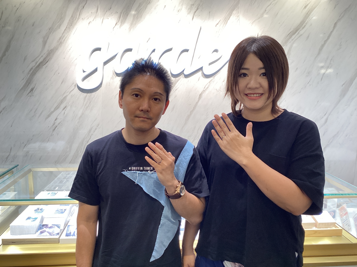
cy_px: 134
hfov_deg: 58.4
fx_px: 320
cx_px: 178
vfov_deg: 45.4
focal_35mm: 31
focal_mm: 3.3
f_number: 2.4
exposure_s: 1/120
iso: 80
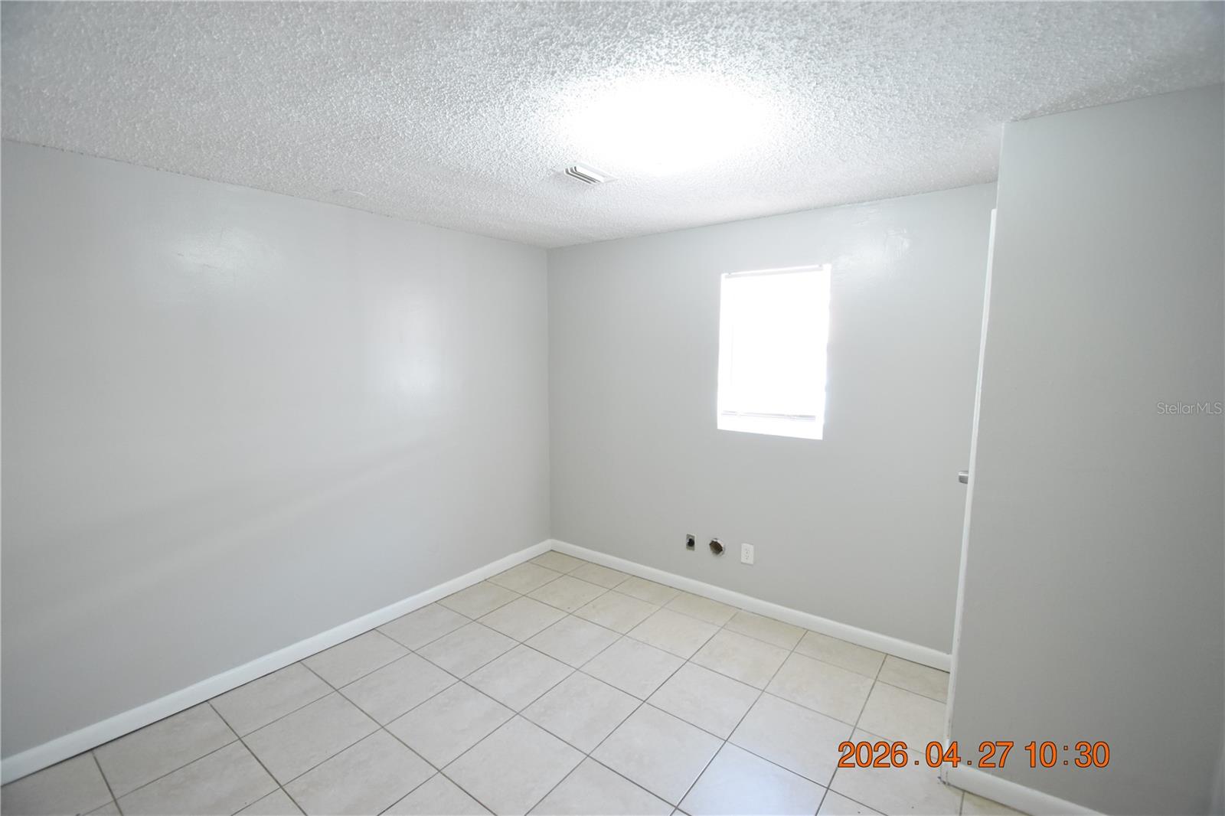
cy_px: 408
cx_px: 612
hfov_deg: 100.4
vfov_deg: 77.3
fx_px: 510
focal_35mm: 15
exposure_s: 1/60
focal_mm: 10
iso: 1250
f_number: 3.5
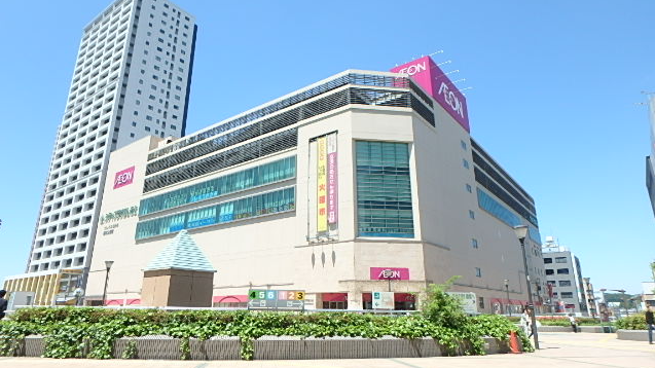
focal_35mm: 23
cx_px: 328
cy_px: 169
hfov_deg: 78.7
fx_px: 399
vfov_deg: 49.4
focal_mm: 3.7
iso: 125
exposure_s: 1/640
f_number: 3.5
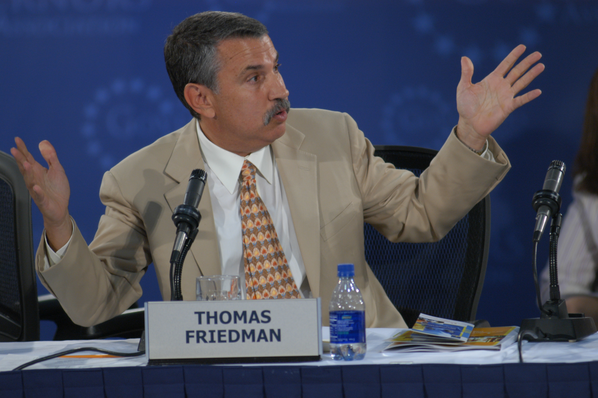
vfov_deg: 4.6
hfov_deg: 6.9
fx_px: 4979
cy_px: 199
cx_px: 299
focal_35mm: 300
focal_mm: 200
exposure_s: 1/250
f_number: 2.8
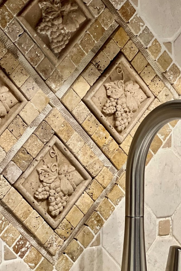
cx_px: 78
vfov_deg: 15.9
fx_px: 973
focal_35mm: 129
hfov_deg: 10.6
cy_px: 110
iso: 320
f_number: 2.8
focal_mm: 9
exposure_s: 1/40
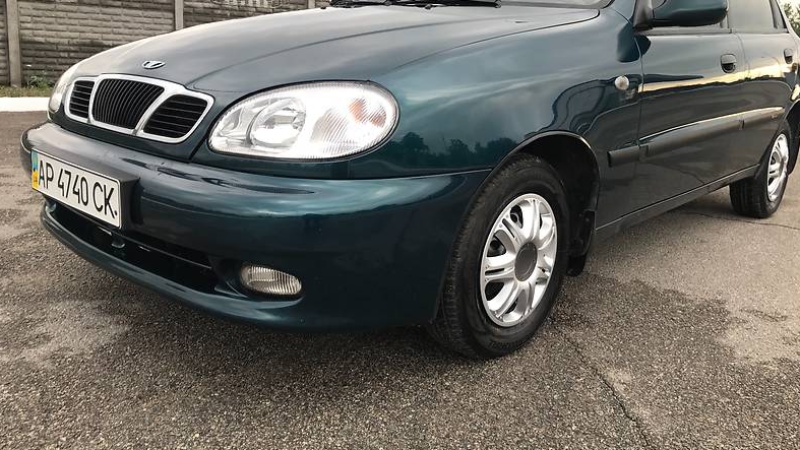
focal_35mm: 31
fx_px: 658
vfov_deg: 37.7
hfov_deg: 62.6
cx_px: 404
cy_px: 191
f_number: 1.8
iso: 25
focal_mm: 4
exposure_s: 1/100
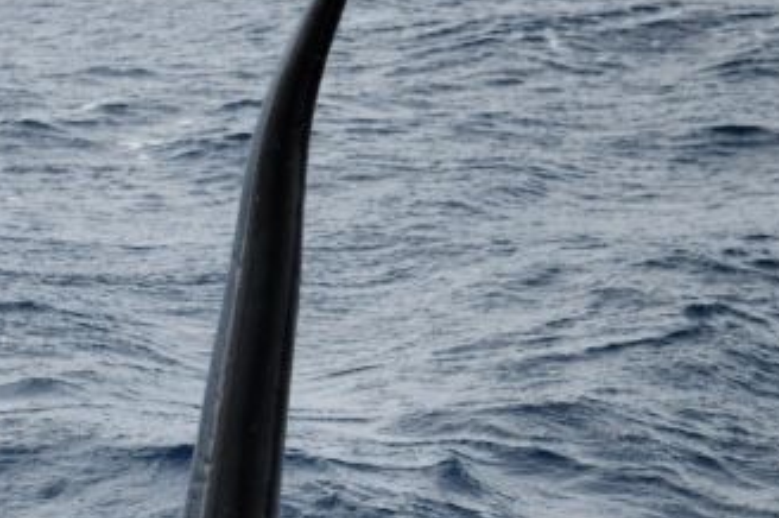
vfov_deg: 1.2
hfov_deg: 1.8
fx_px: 25313
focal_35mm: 1171
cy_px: 524
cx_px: 166
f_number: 6.3
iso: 900
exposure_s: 1/8000
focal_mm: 480
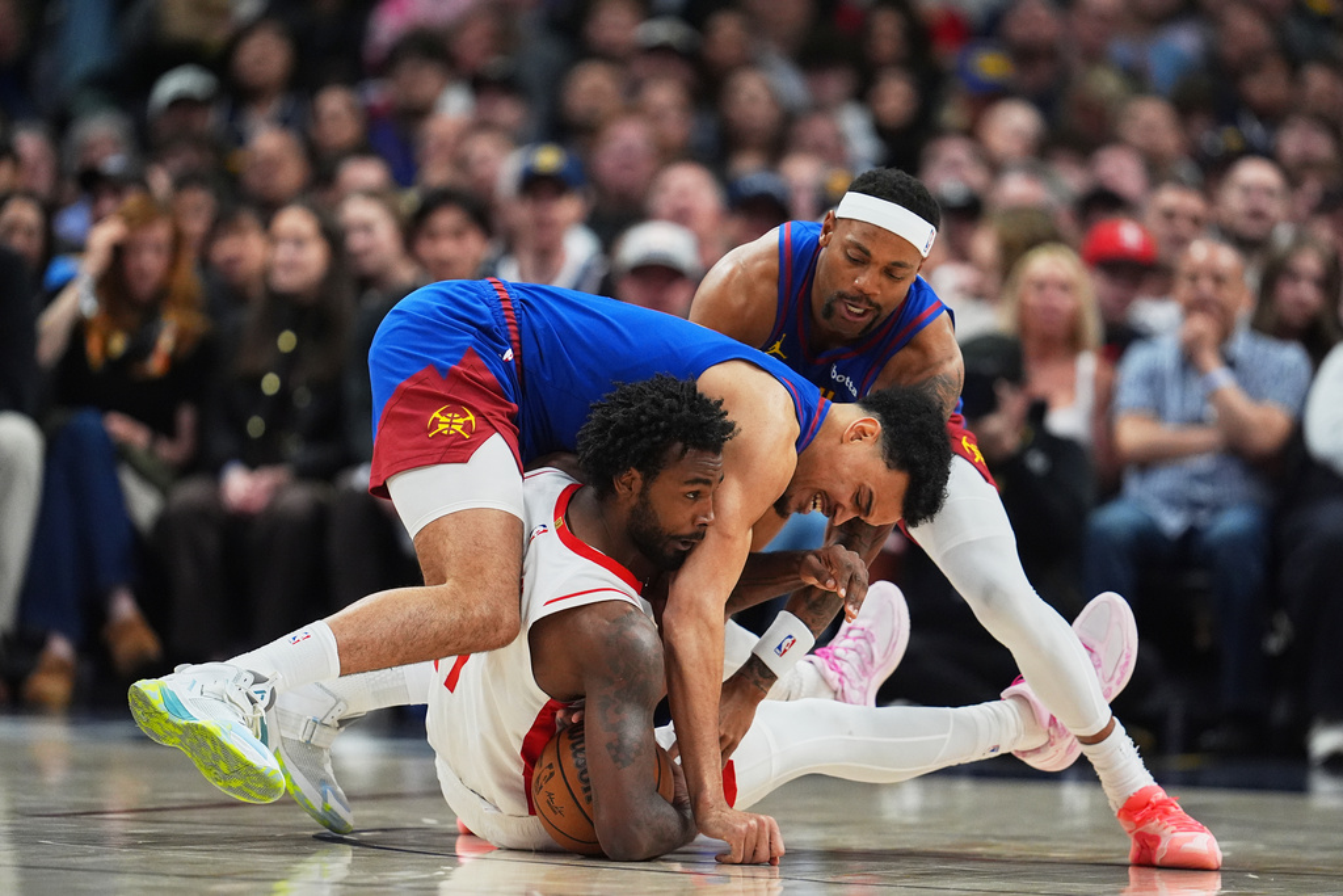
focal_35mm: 400
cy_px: 448
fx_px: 14923
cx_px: 672
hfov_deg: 5.2
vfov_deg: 3.4
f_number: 3.2
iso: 4000
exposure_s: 1/2000
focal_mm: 400
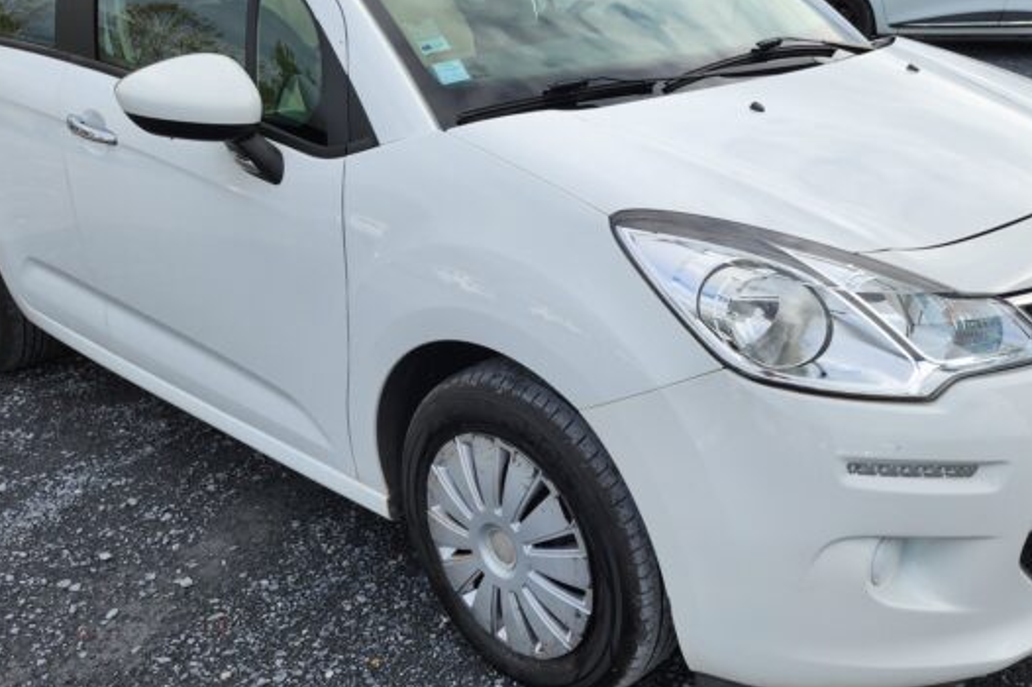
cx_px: 610
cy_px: 318
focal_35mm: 38
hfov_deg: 50.5
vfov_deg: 35.0
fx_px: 1089
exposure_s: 1/2277
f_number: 1.8
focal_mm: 5
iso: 50
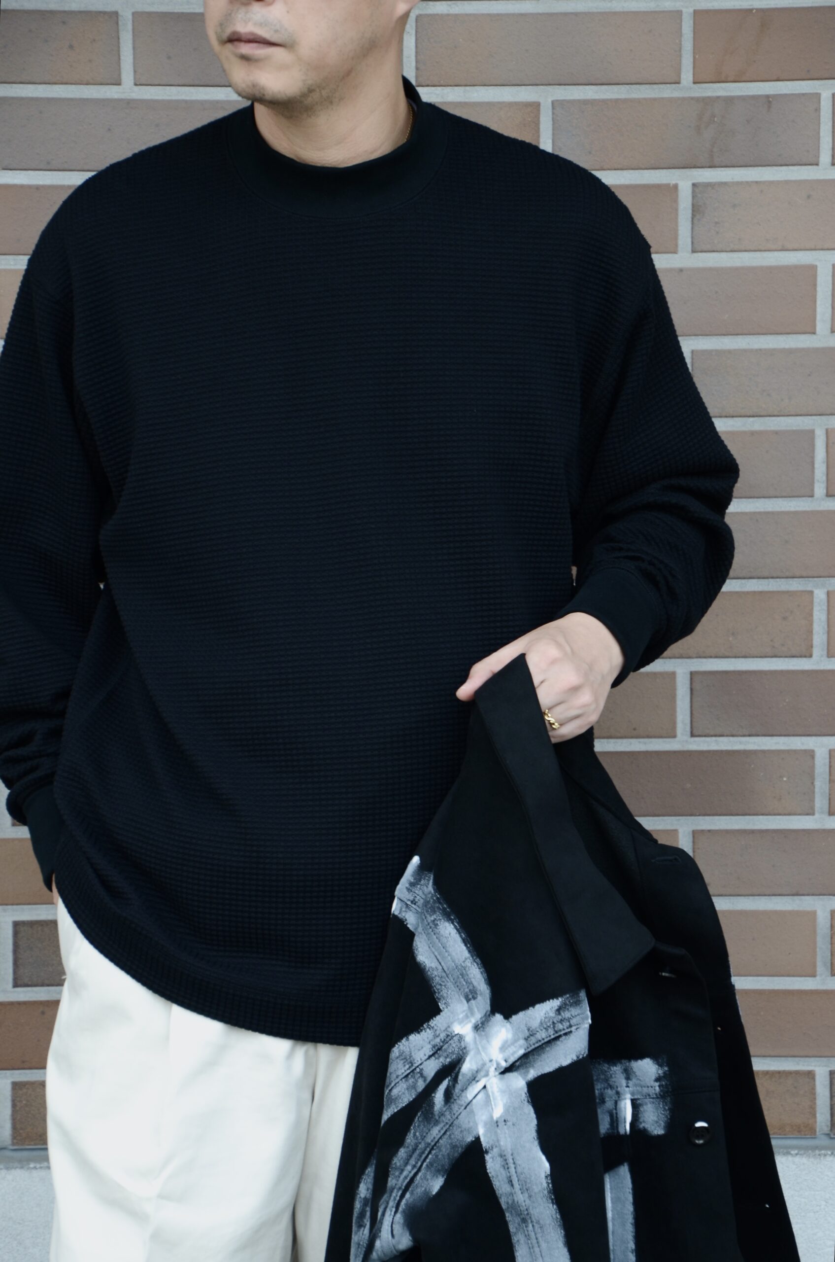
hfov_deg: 10.6
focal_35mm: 129
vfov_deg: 15.9
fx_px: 4509
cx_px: 418
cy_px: 631
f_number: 5.6
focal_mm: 86
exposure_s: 1/100
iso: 320
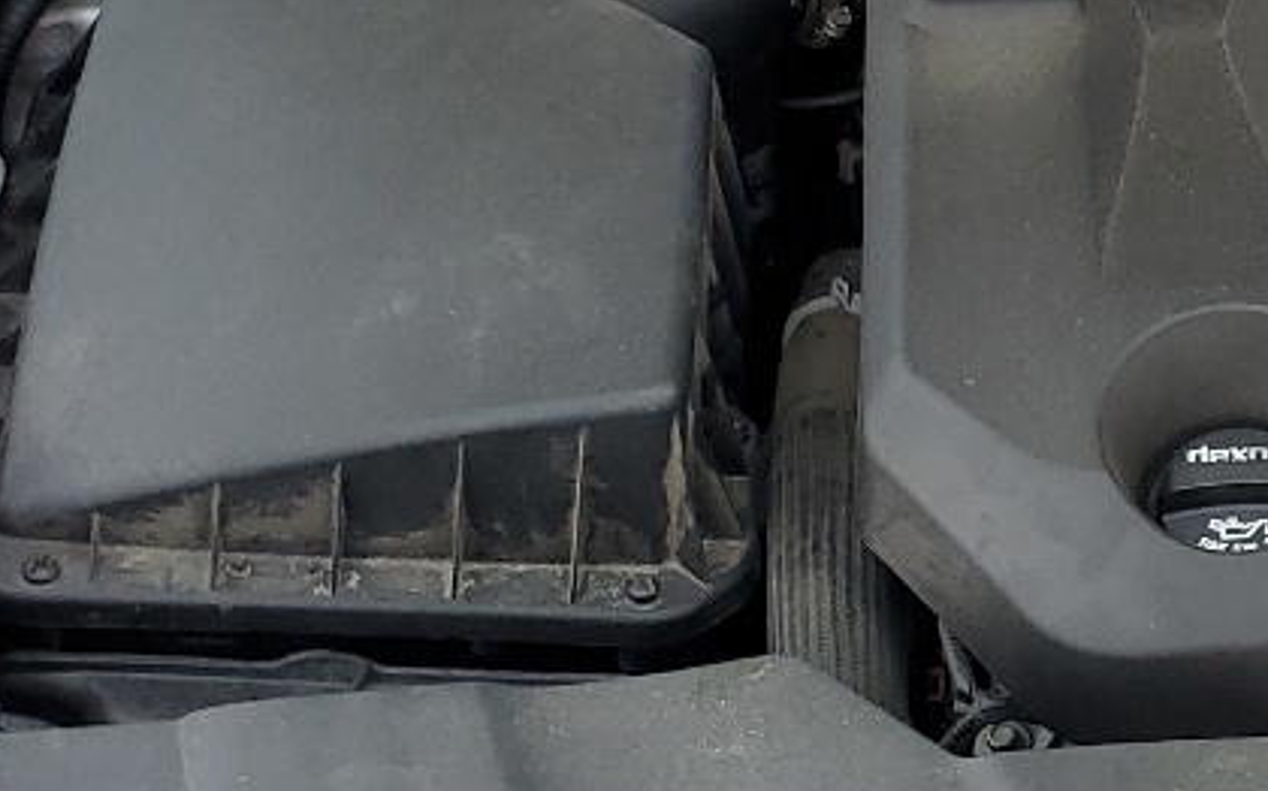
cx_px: 1561
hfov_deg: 18.7
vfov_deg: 12.4
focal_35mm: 105
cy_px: 145
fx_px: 3627
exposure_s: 1/833
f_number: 1.5
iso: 50
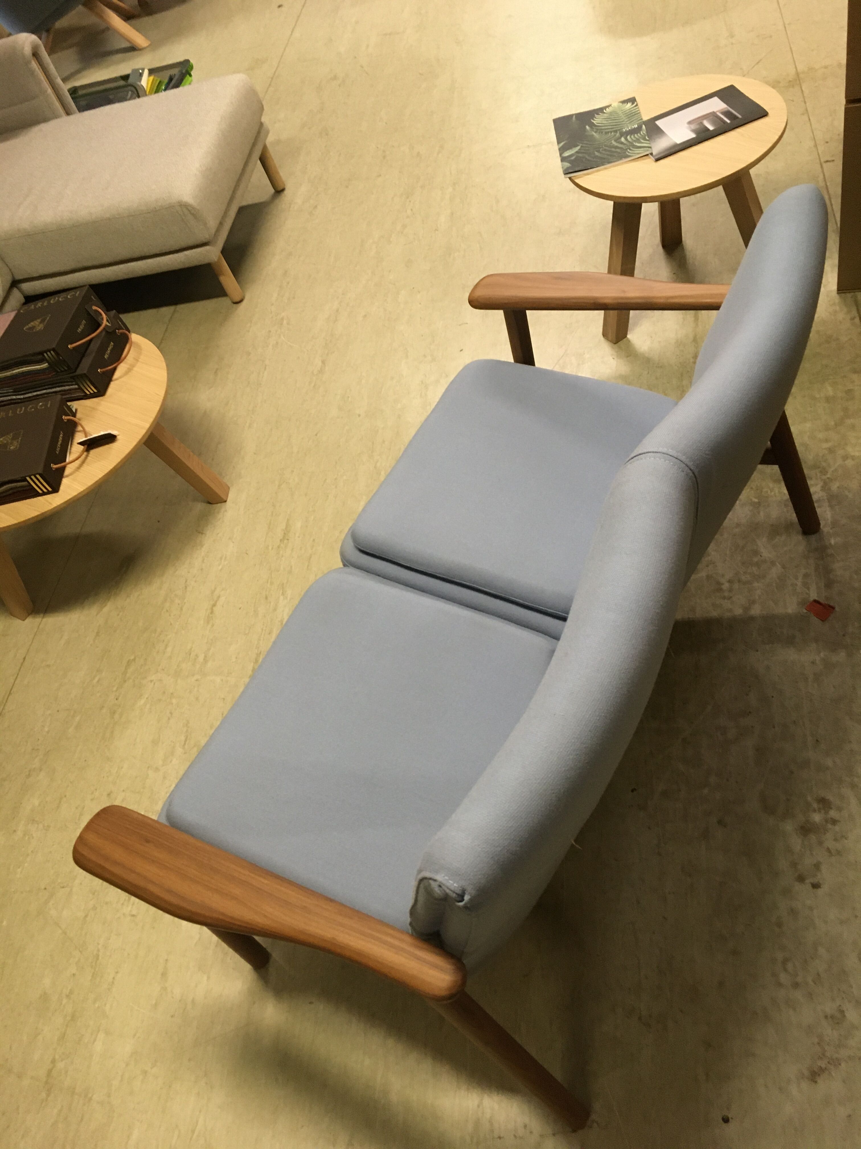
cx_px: 430
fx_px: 962
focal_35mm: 29
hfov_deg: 48.2
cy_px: 574
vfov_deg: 61.7
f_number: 2.2
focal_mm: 4.15
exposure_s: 1/33
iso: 160
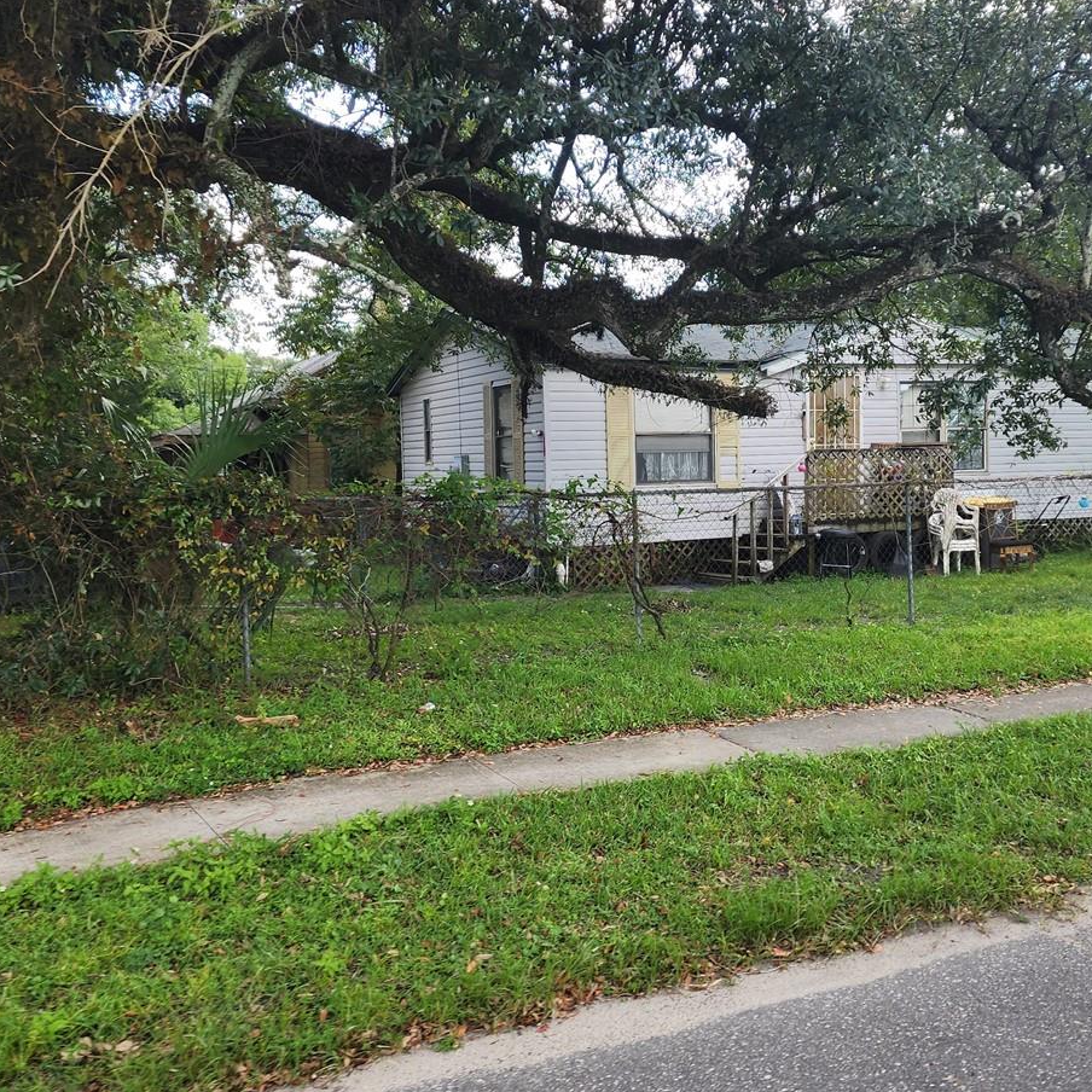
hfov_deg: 45.6
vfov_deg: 46.0
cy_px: 524
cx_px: 691
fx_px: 1285
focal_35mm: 36
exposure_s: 1/180
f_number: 1.8
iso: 16
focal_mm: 6.4
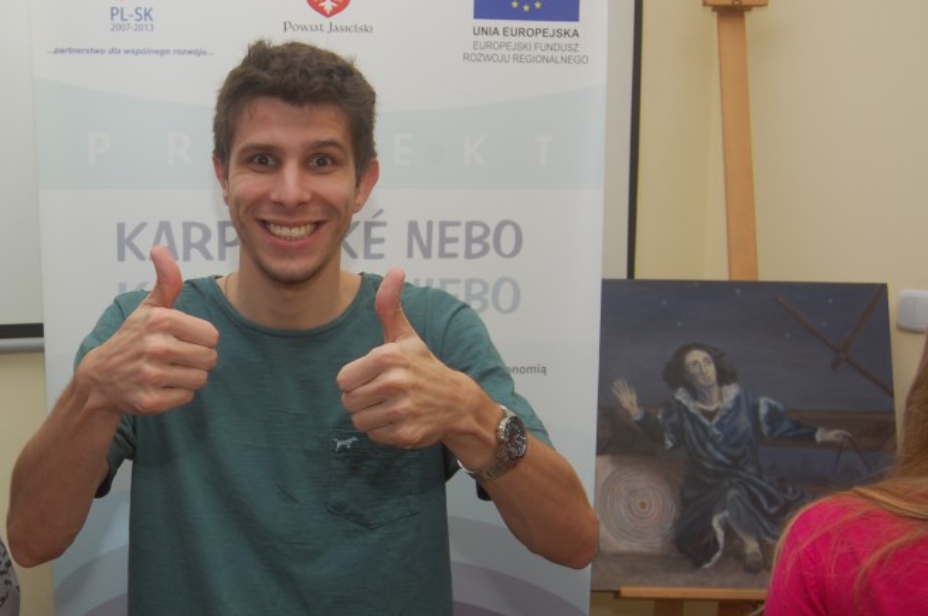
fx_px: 1416
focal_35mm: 55
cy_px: 411
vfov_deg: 24.4
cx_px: 230
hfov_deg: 35.5
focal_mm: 24
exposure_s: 1/60
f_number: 5.6
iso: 200
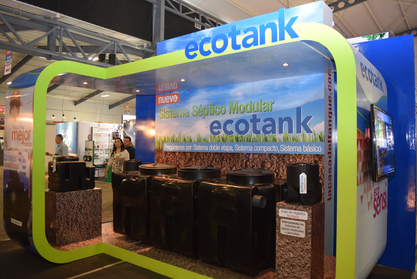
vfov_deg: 48.0
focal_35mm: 27
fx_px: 313
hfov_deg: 67.3
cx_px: 208
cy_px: 140
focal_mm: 18
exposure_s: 1/60
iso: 2200
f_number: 3.5
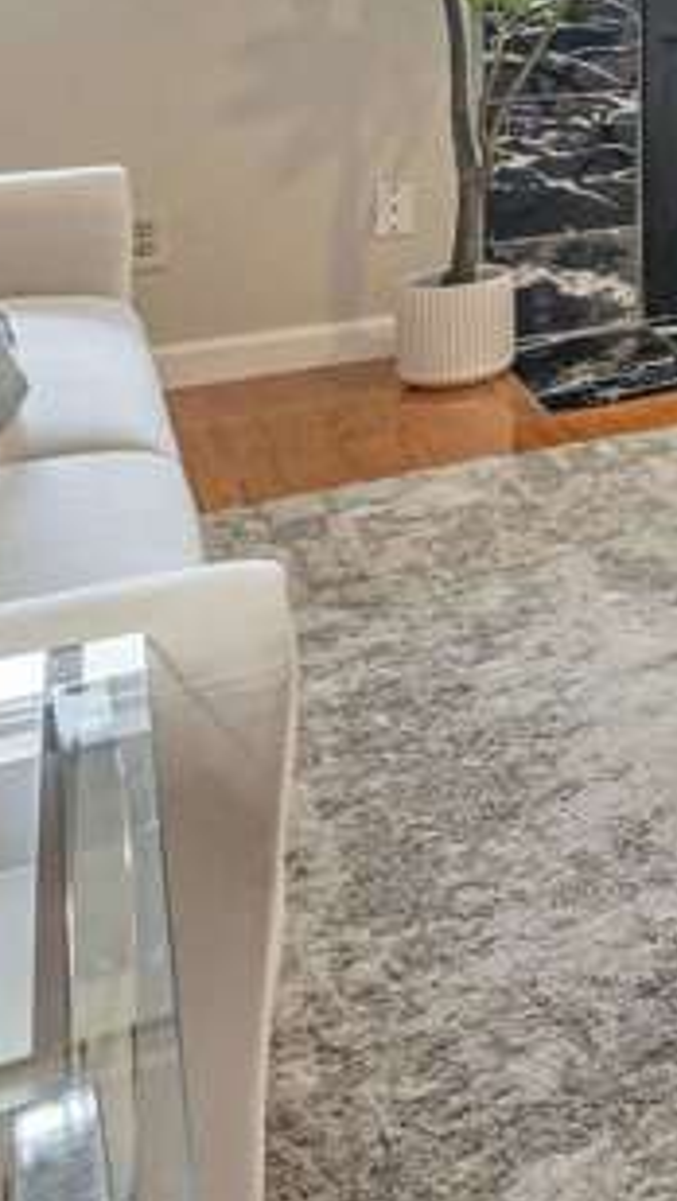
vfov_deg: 34.4
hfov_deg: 15.8
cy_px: -122
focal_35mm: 52
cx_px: 1490
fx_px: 1658
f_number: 8
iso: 160
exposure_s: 1/4
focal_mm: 10
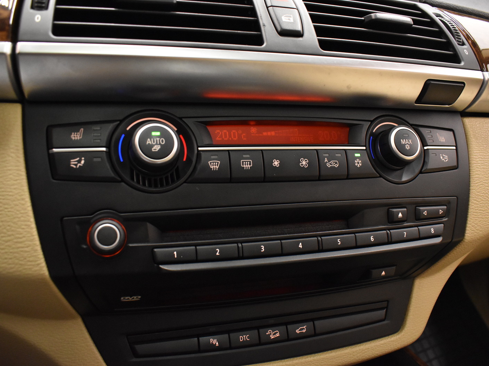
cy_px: 179
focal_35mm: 30
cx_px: 248
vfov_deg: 46.8
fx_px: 424
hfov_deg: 60.0
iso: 3200
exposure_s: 1/80
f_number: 4.5
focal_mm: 18
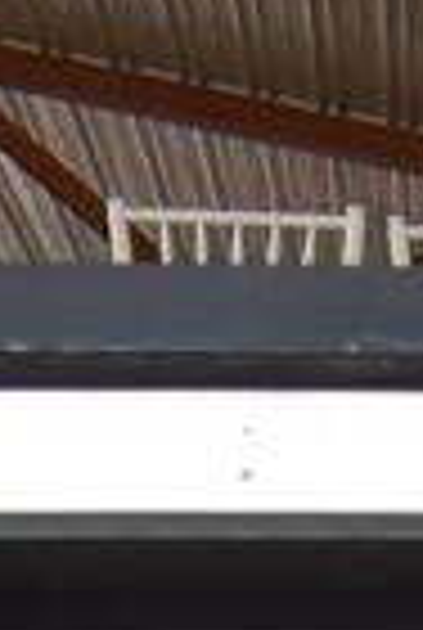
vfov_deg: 9.2
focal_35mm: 176
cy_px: 1924
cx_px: 608
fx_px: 3087
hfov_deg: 7.7
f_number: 3.5
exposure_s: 1/160
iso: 800
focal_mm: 18
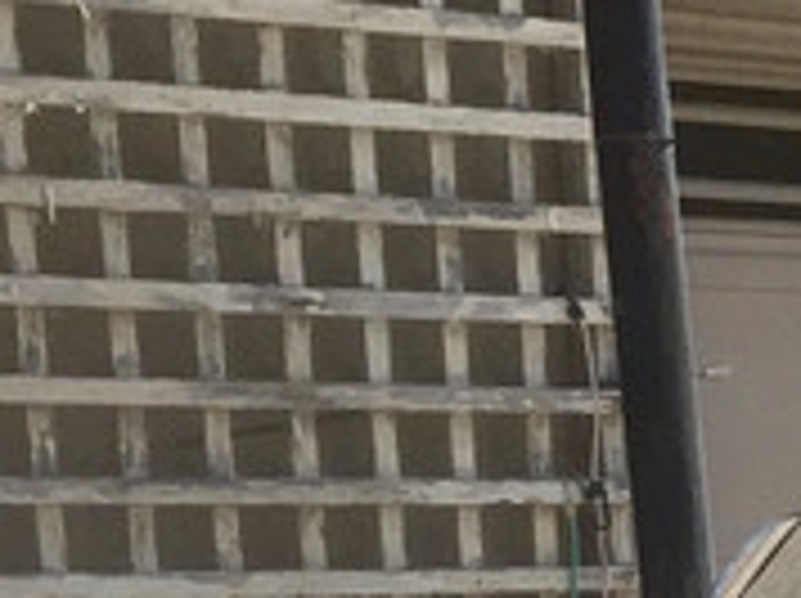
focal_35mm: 174
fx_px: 4021
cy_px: 1713
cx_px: 1712
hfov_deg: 10.3
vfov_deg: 7.6
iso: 32
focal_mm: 4.15
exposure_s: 1/565
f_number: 2.2
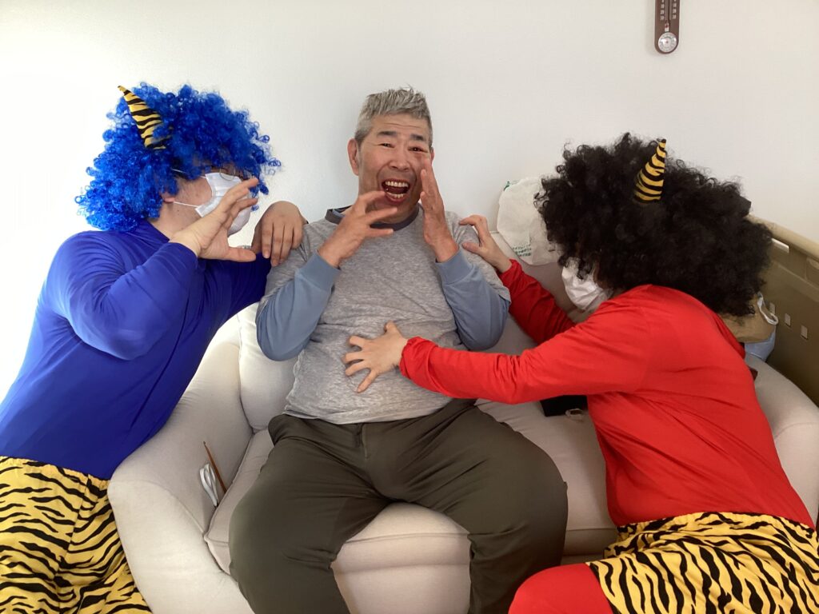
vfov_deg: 45.4
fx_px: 733
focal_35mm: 31
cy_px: 307
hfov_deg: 58.4
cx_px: 410
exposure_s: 1/100
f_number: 2.4
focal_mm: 3.3
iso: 80
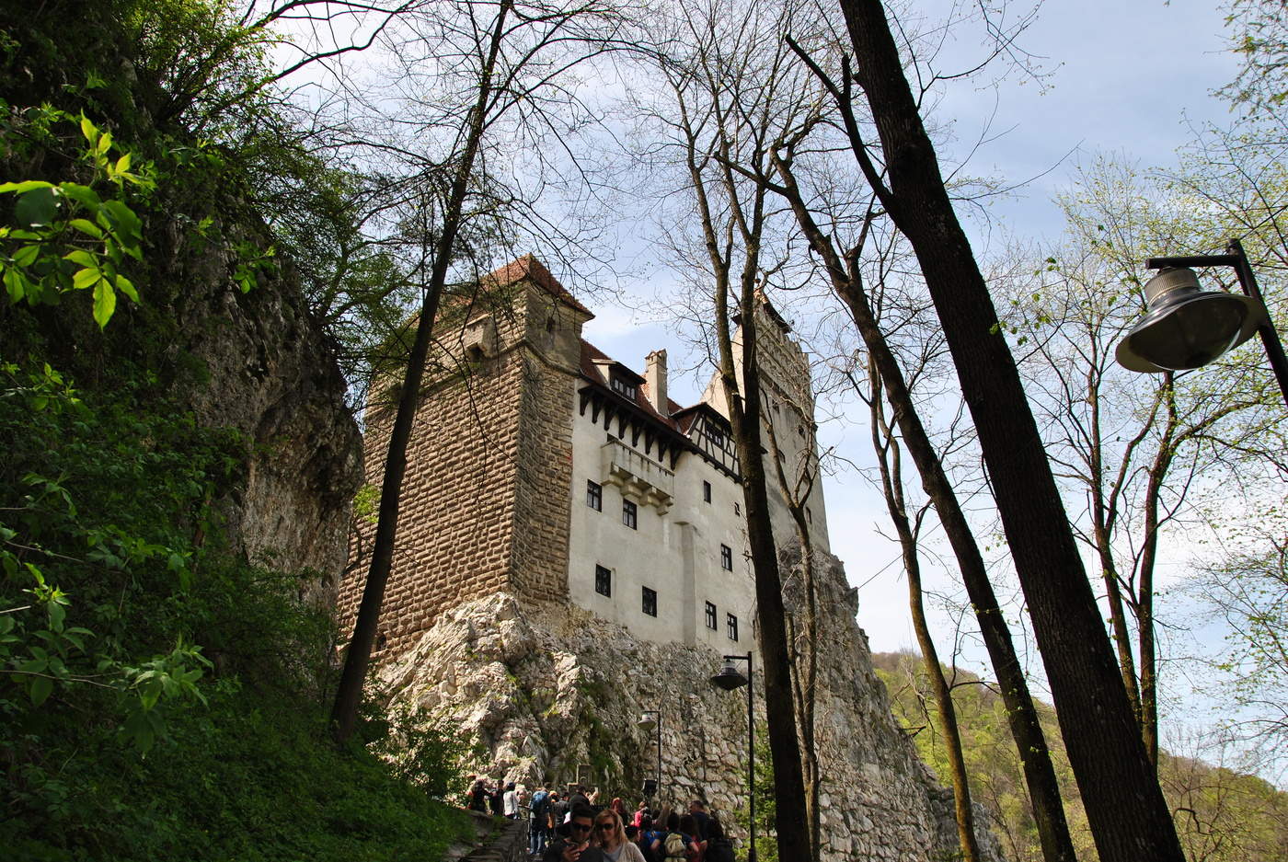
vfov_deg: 48.0
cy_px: 431
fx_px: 967
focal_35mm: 27
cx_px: 644
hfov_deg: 67.3
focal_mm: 18
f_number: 7.1
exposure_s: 1/200
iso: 100
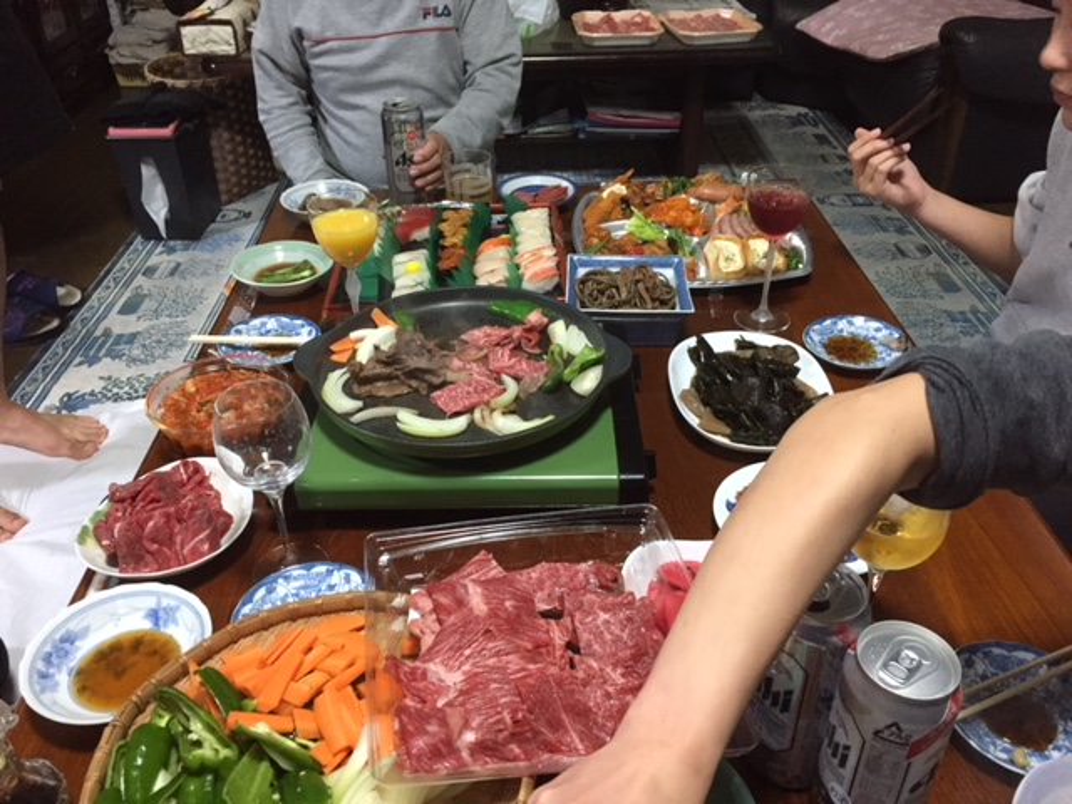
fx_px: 898
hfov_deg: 61.7
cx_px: 536
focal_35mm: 29
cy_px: 402
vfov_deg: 48.2
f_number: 2.2
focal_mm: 4.15
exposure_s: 1/30
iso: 250
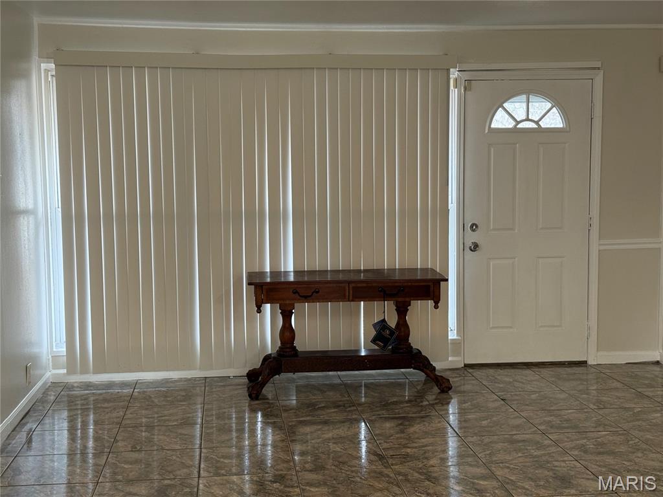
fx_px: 919
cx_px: 332
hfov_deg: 39.7
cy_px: 248
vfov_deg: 30.3
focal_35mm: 48
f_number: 1.78
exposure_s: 1/60
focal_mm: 6.76
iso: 125
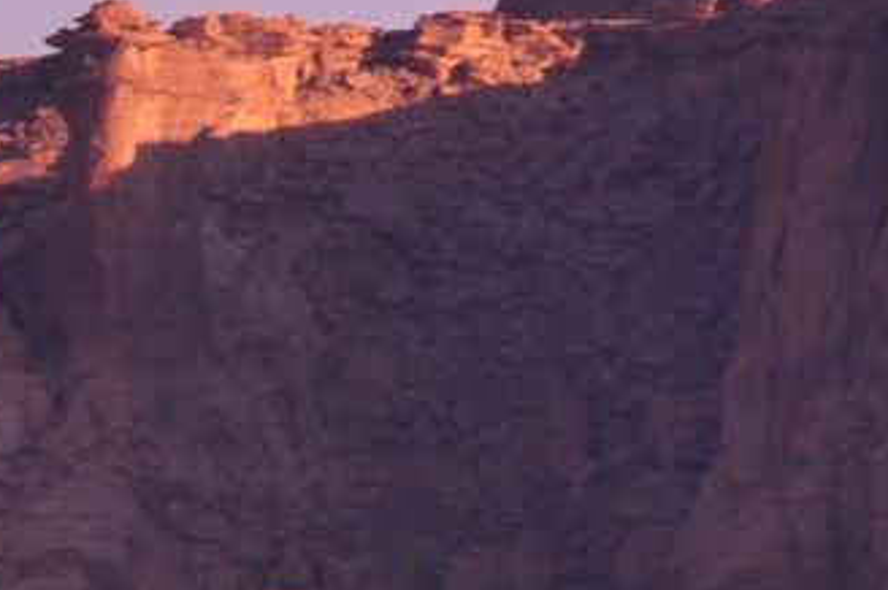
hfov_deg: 0.9
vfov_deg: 0.6
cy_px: 1099
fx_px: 53445
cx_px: -2380
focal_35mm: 2169
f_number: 11
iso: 200
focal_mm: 185
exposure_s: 1/250
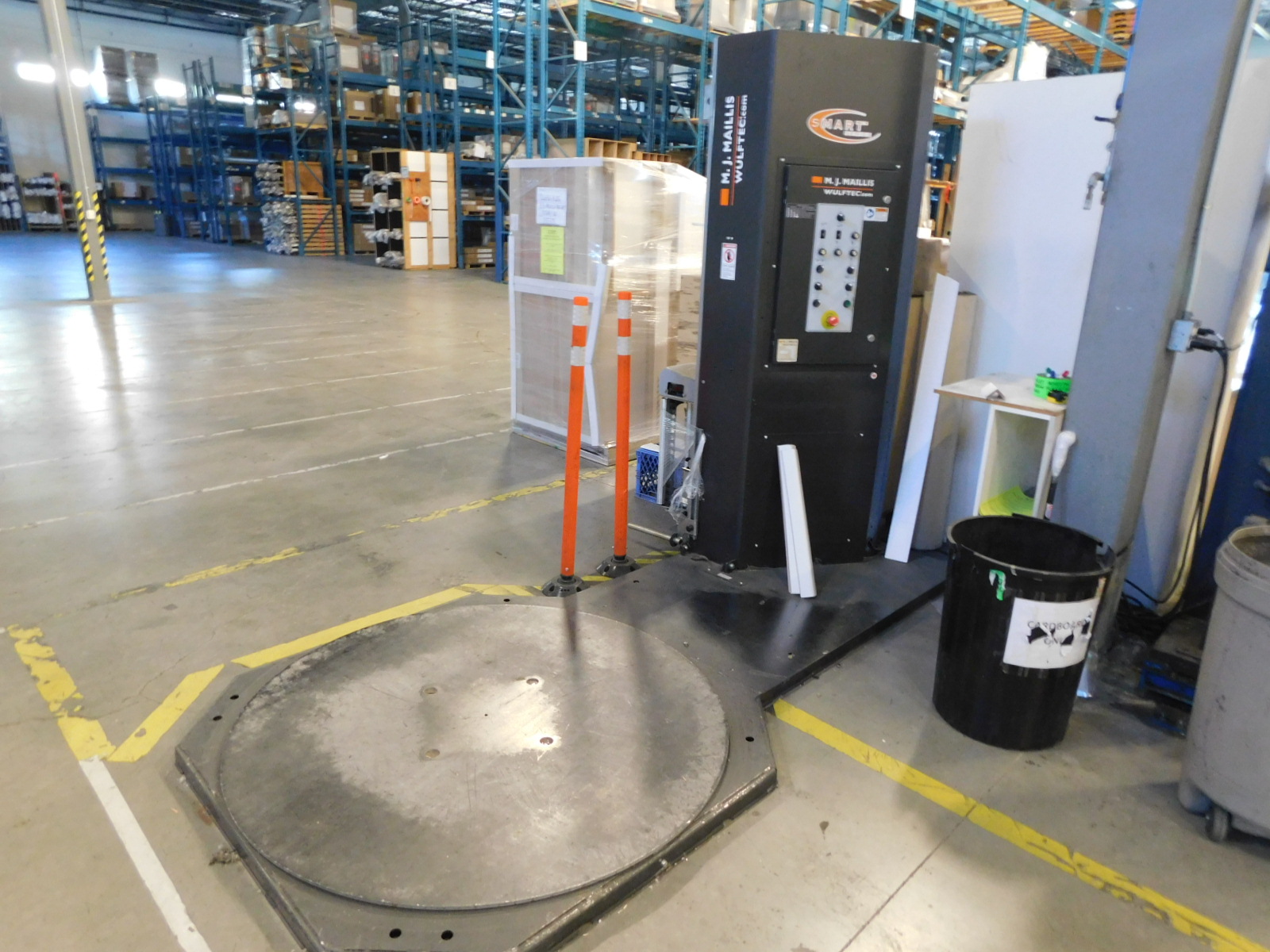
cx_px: 635
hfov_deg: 73.9
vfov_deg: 58.9
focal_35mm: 23
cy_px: 476
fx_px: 844
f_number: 3
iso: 400
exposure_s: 1/8
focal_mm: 4
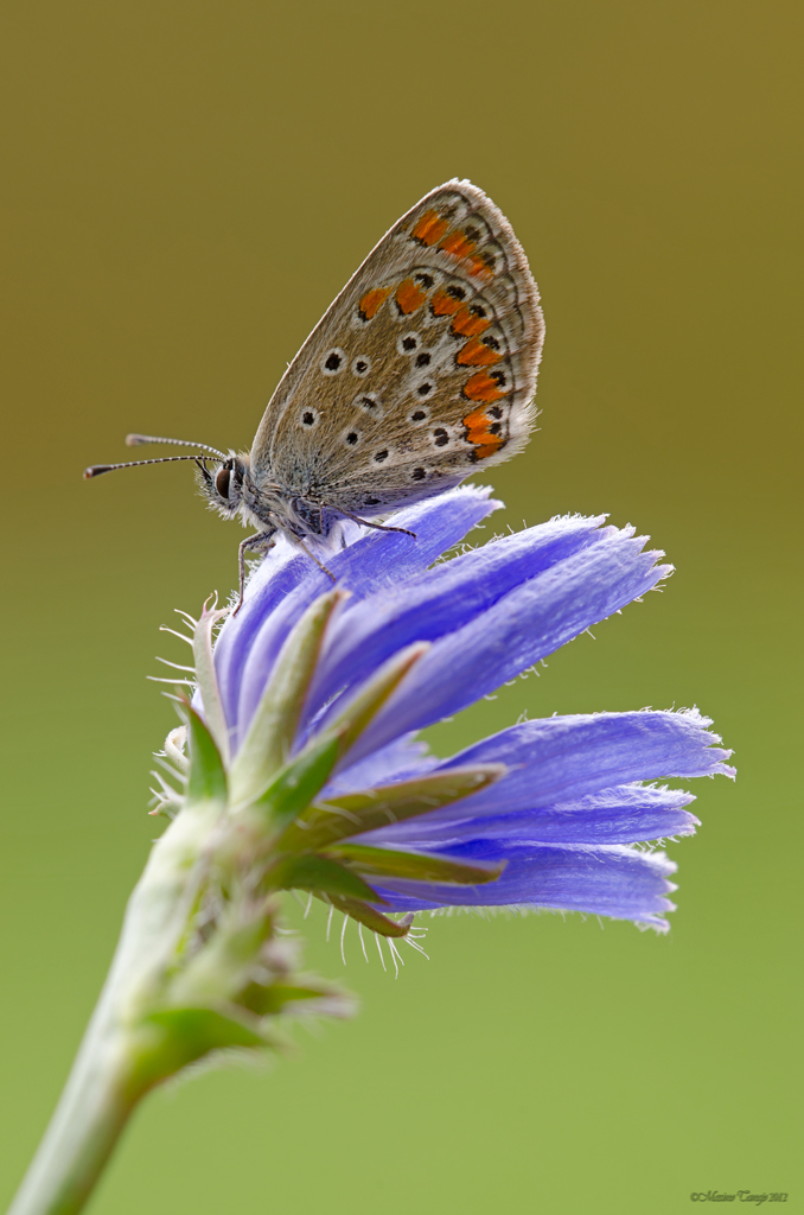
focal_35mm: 270
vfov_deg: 7.6
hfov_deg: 5.1
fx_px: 9087
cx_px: 402
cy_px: 608
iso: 100
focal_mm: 180
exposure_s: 1/4
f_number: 11
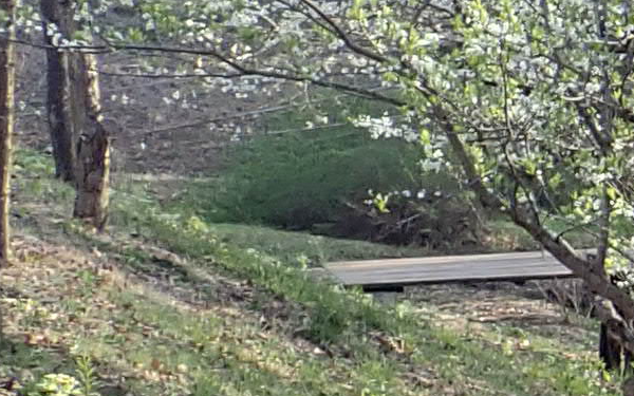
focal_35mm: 212
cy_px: 195
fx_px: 3663
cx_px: 1901
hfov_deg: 8.3
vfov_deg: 6.2
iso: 100
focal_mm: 5.5
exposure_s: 1/125
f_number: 3.2
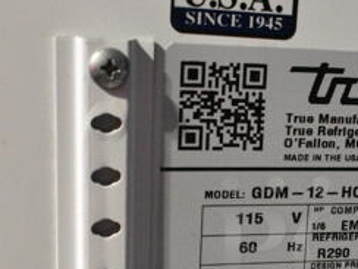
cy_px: 244
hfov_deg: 20.5
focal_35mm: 94
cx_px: 321
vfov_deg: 15.5
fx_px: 972
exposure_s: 1/200
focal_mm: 26
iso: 6400
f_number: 7.1
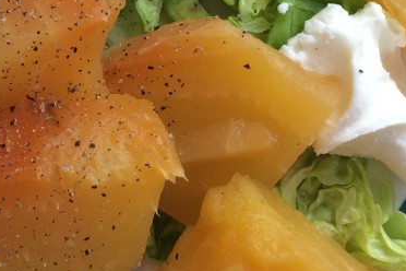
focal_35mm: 83
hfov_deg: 23.9
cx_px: 59
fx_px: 936
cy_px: 57
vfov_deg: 16.3
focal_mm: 4.15
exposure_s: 1/60
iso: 50
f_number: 2.2
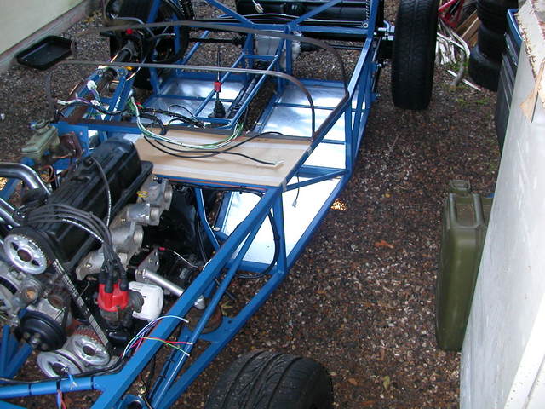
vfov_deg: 38.7
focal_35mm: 37
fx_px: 583
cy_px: 204
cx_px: 272
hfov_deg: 50.1
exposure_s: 1/30
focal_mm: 5.6
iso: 100
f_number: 2.7
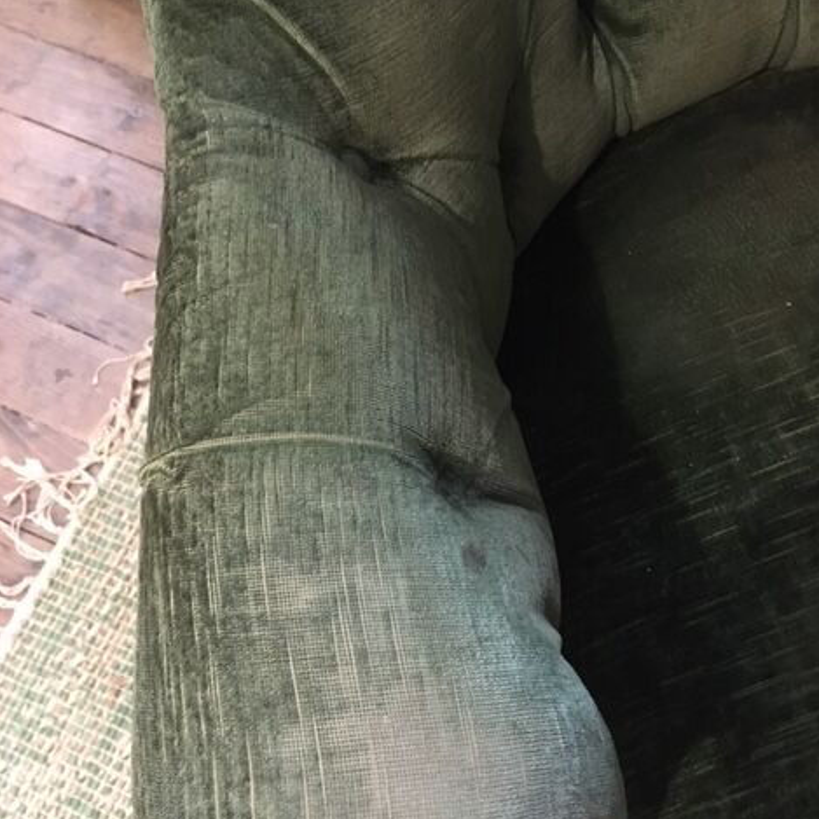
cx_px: 405
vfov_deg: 46.9
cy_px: 494
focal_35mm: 35
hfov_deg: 47.2
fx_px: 937
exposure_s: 1/17
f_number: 2.2
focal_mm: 4.15
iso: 320
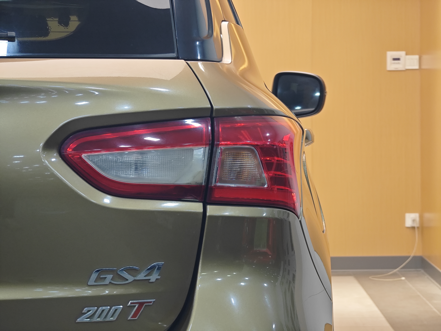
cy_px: 166
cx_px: 220
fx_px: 1529
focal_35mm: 120
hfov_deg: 16.4
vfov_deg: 12.3
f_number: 3
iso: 640
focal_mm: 19.4
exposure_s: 1/84.1
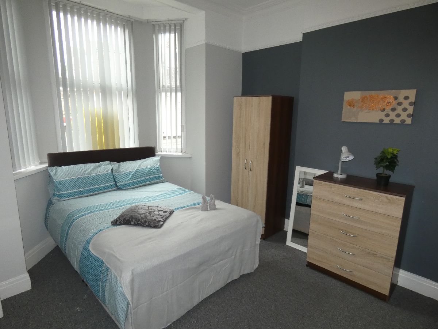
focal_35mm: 20
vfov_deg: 66.0
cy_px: 164
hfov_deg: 81.7
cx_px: 219
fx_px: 253
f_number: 2.8
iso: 320
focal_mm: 3.6
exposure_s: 1/60
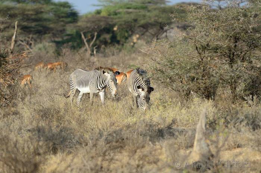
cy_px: 86
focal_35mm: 600
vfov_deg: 2.3
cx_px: 130
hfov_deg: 3.4
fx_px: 4339
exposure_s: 1/500
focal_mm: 400
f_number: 5.6
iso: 200
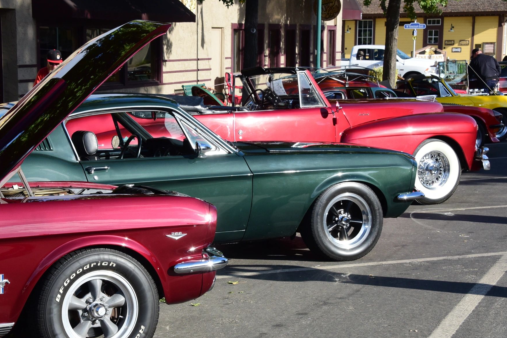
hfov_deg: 21.4
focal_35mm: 95
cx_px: 216
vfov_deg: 14.4
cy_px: 200
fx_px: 1338
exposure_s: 1/400
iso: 1000
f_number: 22
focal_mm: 65
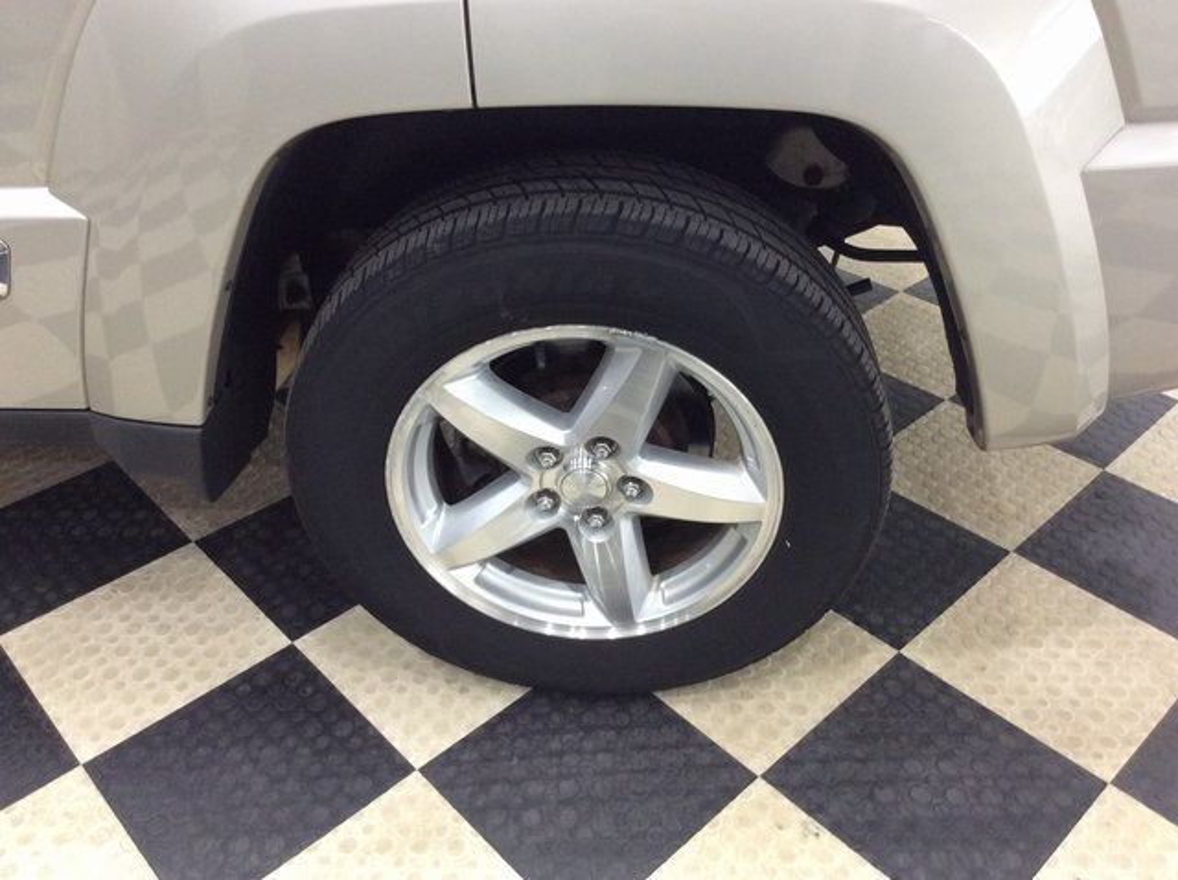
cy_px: 440
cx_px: 589
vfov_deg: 44.1
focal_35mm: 32
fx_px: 1087
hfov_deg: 56.9
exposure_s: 1/25
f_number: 2.4
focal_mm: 3.3
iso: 125
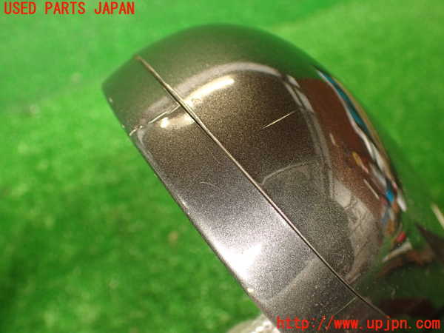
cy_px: 166
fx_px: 410
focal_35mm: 32
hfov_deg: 56.8
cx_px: 222
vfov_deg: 44.2
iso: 200
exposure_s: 1/50
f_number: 2.4
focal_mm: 5.79
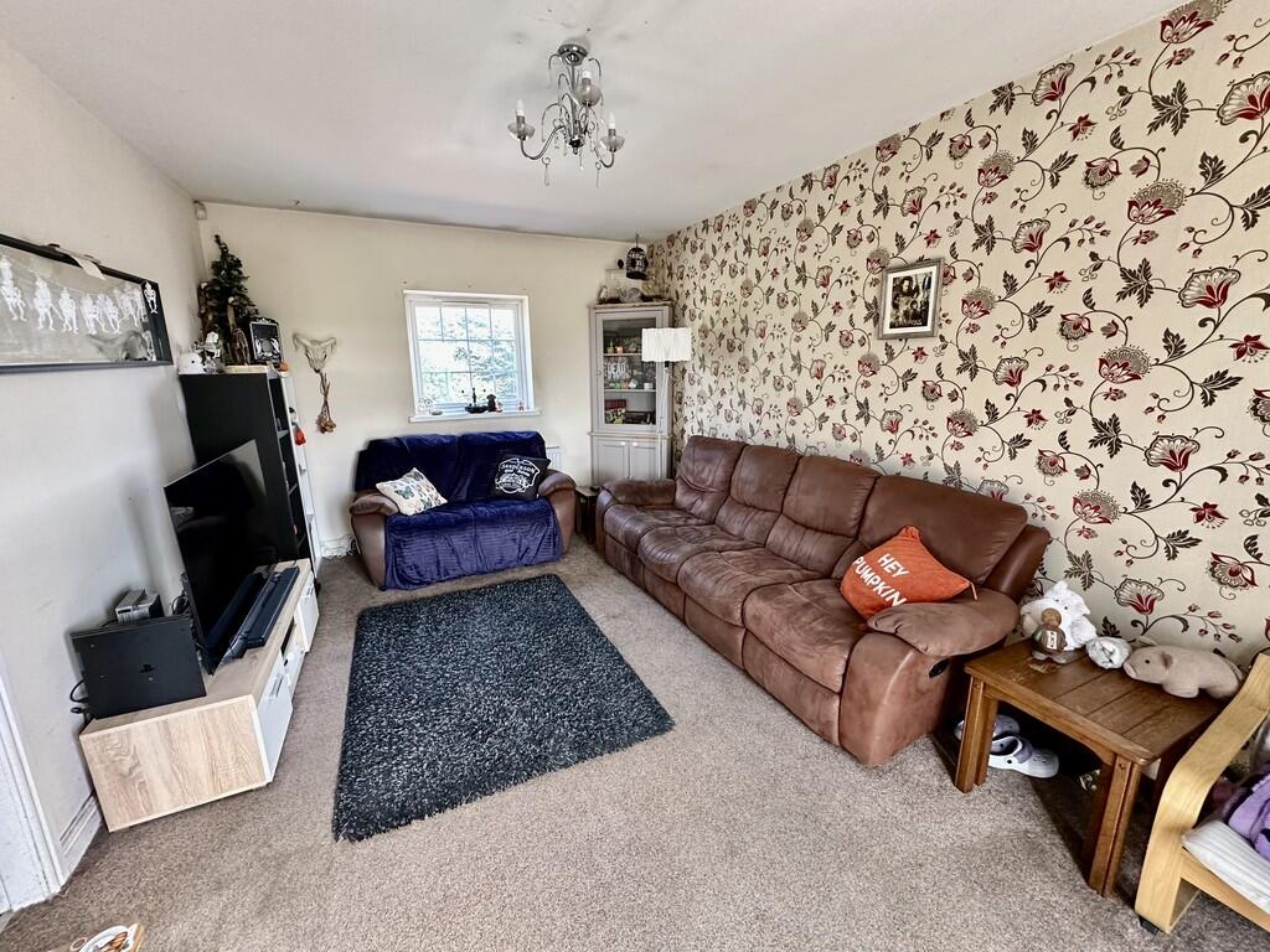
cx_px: 635
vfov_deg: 85.7
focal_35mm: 14
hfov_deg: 102.1
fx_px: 514
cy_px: 476
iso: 320
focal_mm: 2.22
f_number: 2.2
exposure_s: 1/83
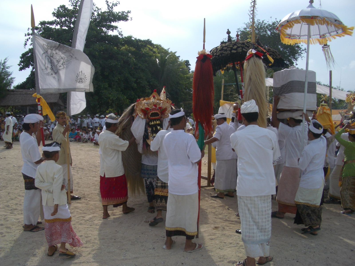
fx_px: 359
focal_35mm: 35
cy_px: 133
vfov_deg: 40.7
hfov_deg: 52.6
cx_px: 178
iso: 50
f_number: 4.3
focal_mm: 5.8
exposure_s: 1/800
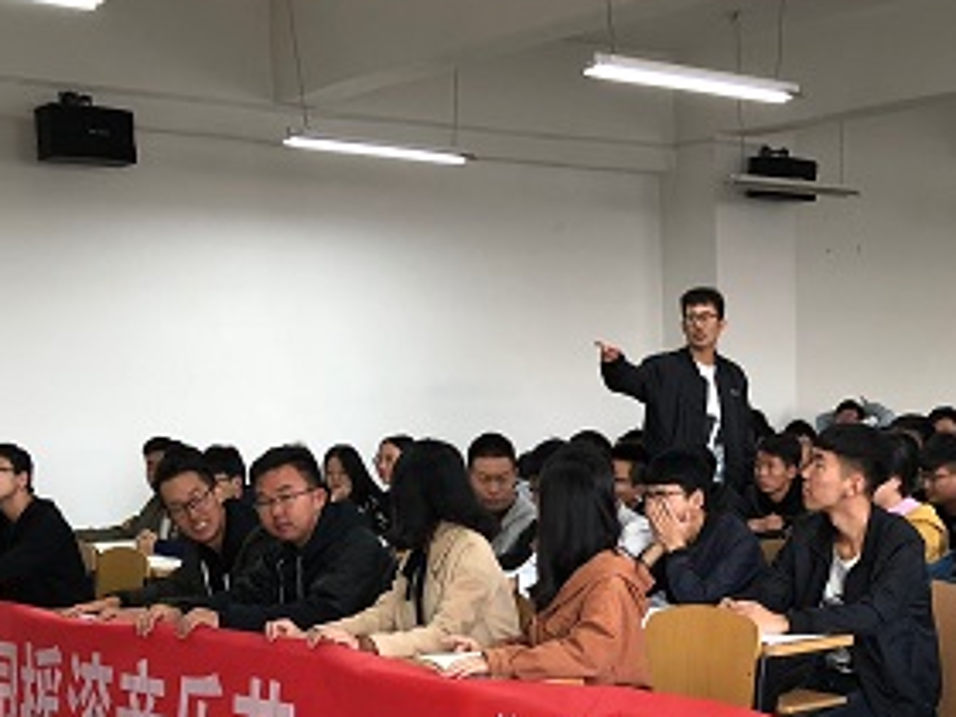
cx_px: 707
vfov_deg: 22.1
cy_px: 714
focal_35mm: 64
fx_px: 1768
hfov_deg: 29.8
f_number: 1.8
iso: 32
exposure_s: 1/25
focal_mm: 4
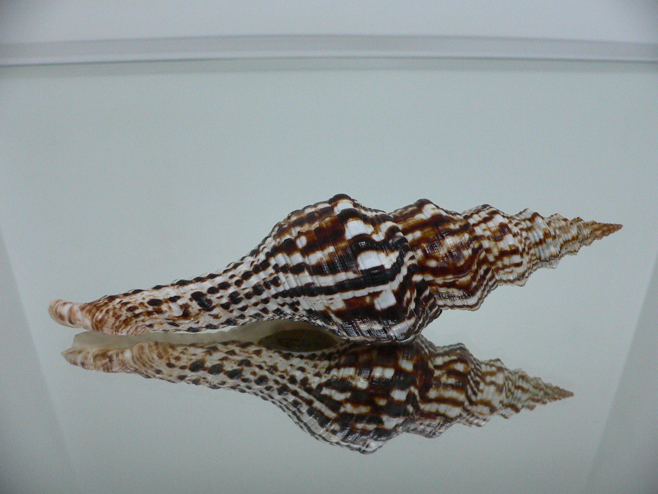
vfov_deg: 40.7
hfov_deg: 52.6
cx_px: 329
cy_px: 247
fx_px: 665
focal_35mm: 35
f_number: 2.8
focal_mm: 4.6
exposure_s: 1/60
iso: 200
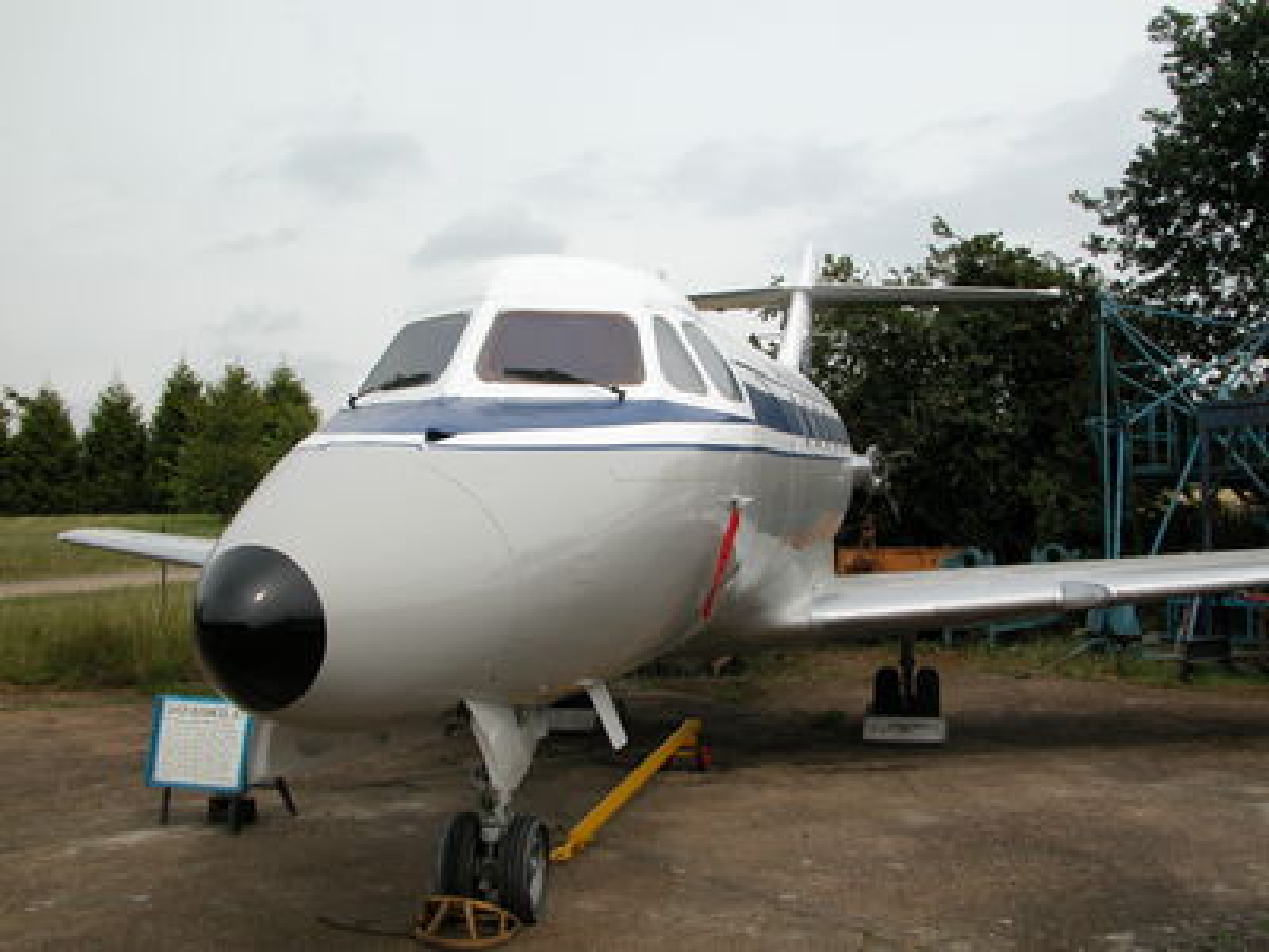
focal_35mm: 35
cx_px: 634
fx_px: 1283
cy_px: 476
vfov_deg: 40.7
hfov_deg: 52.6
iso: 100
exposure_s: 1/319
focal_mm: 8.9
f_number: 7.1
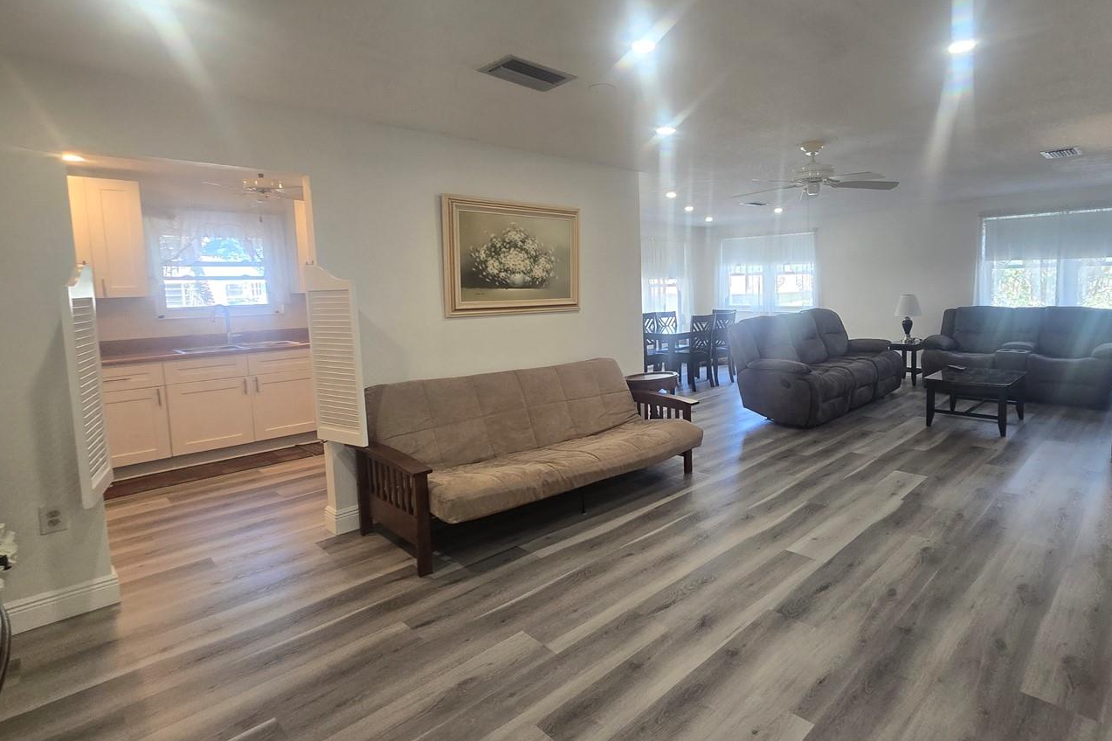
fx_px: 525
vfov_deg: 70.2
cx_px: 690
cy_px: 326
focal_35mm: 17
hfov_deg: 91.5
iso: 125
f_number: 2.2
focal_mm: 2.2
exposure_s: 1/60
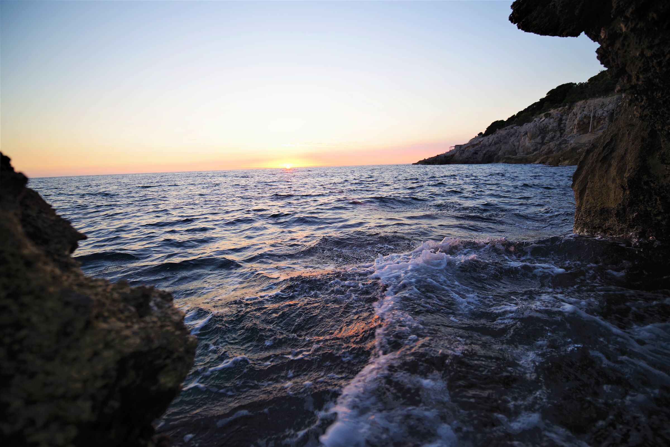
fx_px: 279
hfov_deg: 100.4
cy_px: 224
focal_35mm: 15
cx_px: 335
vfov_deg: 77.4
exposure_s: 1/125
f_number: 2.8
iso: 100
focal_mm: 15
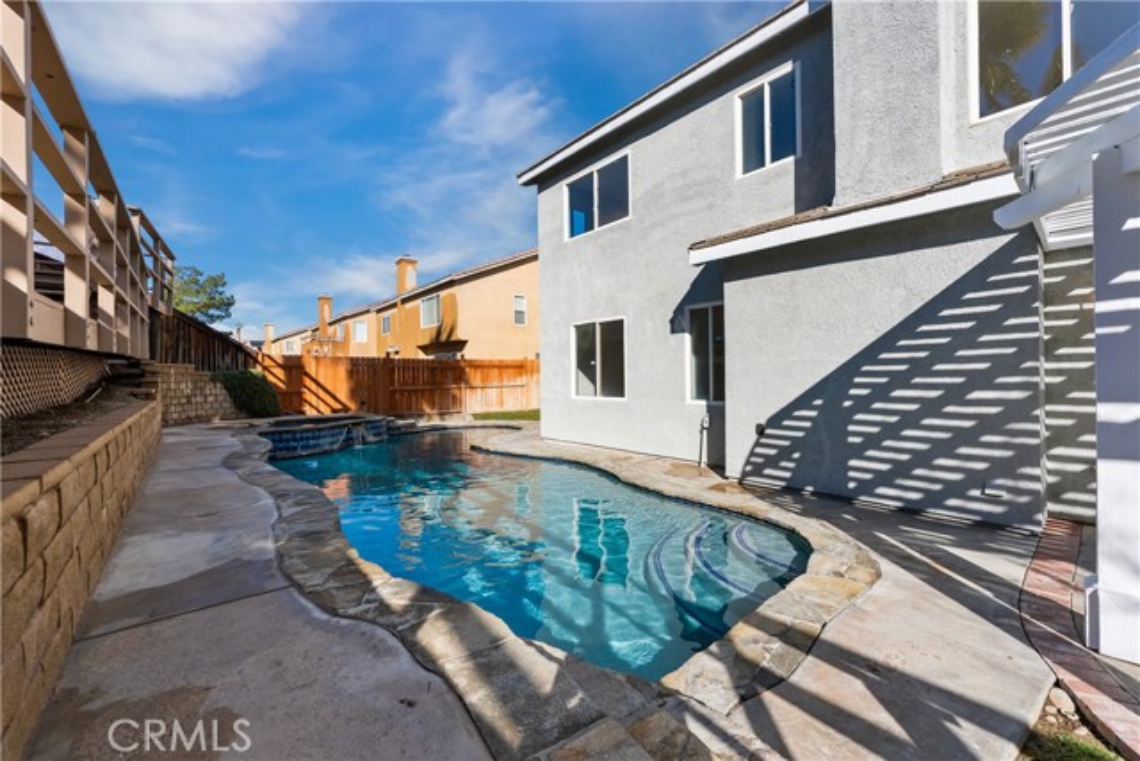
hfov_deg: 104.2
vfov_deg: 81.2
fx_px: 443
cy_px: 380
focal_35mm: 14
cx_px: 570
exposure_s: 1/1000
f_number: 7.1
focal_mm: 14
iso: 320
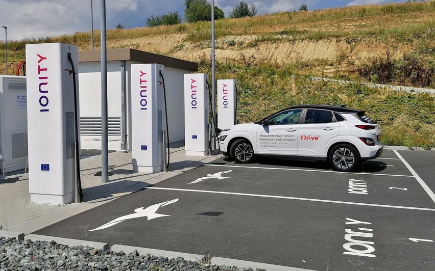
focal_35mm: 34
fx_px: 403
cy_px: 112
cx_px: 218
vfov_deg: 37.1
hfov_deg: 56.7
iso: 50
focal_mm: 5.3
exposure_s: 1/2660
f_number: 1.8
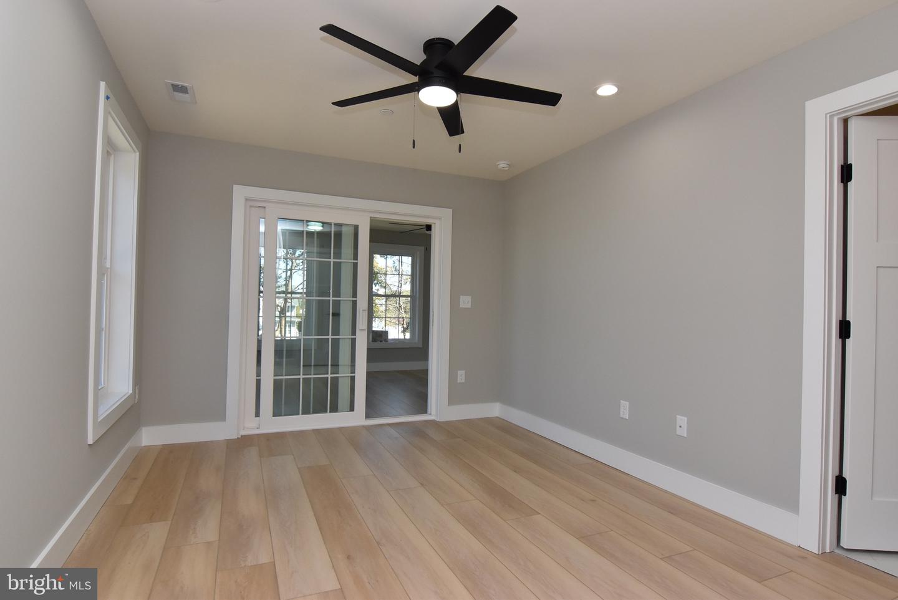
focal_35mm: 18
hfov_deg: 90.0
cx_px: 449
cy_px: 300
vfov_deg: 67.5
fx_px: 449
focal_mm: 12
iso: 800
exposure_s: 1/200
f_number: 9
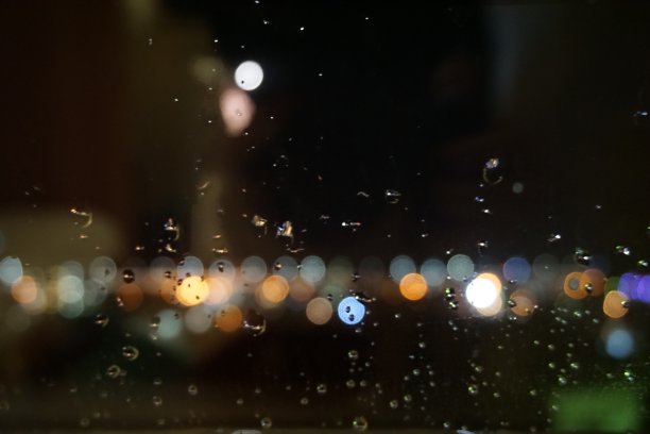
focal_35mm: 40
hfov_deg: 47.9
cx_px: 325
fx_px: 731
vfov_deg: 33.0
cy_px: 217
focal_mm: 27
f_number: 4.5
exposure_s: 1/4
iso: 6400
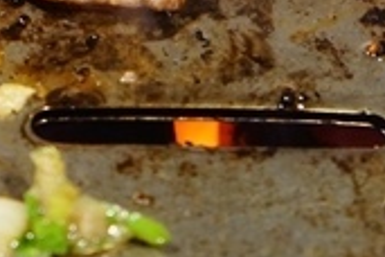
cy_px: -287
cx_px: -43
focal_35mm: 294
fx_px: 3144
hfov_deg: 7.0
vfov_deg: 4.6
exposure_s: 1/80
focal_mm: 63
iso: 1250
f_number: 5.6
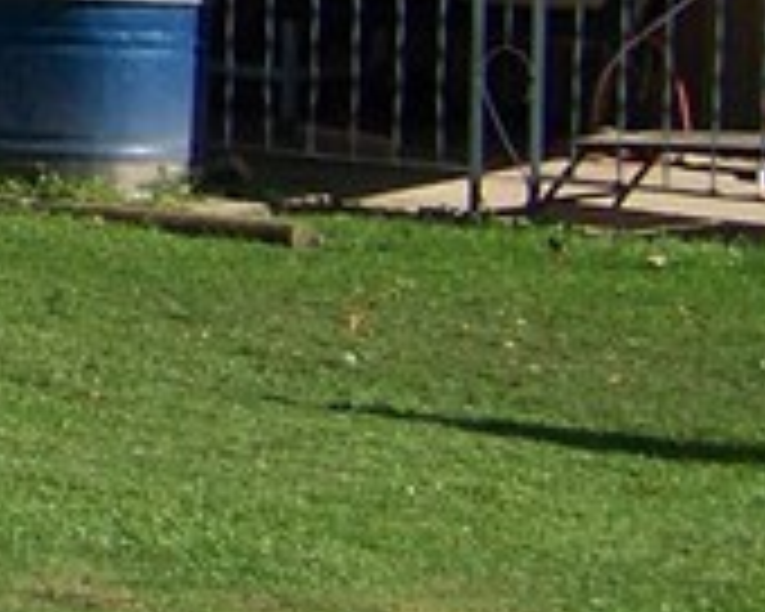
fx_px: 4800
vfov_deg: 7.2
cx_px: -1192
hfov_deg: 8.2
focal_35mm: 212
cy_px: -256
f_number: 2.8
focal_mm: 5.85
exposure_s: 1/800
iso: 64
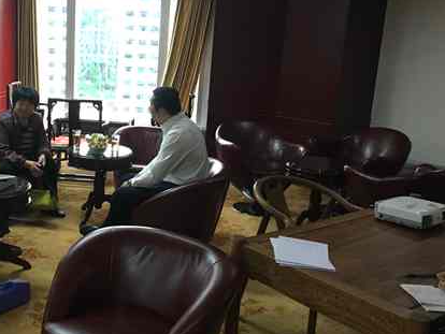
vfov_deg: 34.4
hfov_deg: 44.2
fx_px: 540
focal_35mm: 42
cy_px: 153
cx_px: 150
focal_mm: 4.15
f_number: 2.2
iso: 200
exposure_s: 1/33
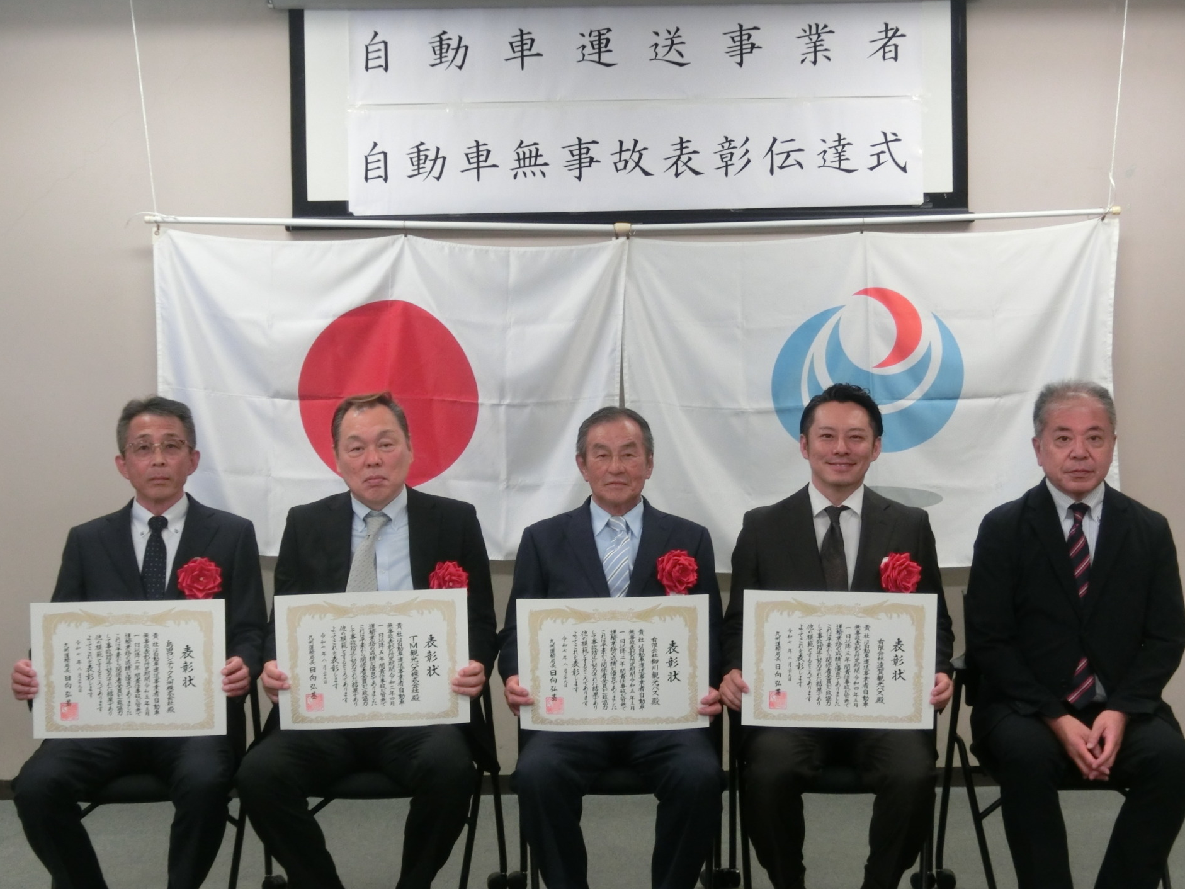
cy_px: 440
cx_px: 593
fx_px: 1746
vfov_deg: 28.6
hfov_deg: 37.5
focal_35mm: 51
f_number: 4.3
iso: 400
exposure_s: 1/60
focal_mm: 9.16
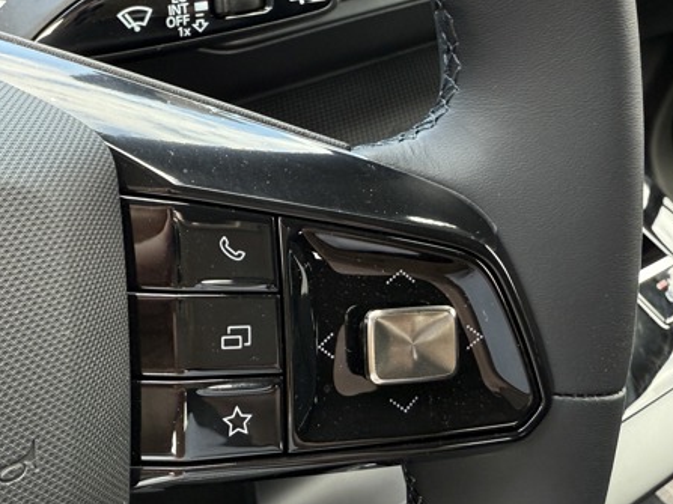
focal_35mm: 43
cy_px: 199
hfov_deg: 43.7
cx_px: 286
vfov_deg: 33.5
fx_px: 836
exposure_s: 1/99
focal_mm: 2.22
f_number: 2.2
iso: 100
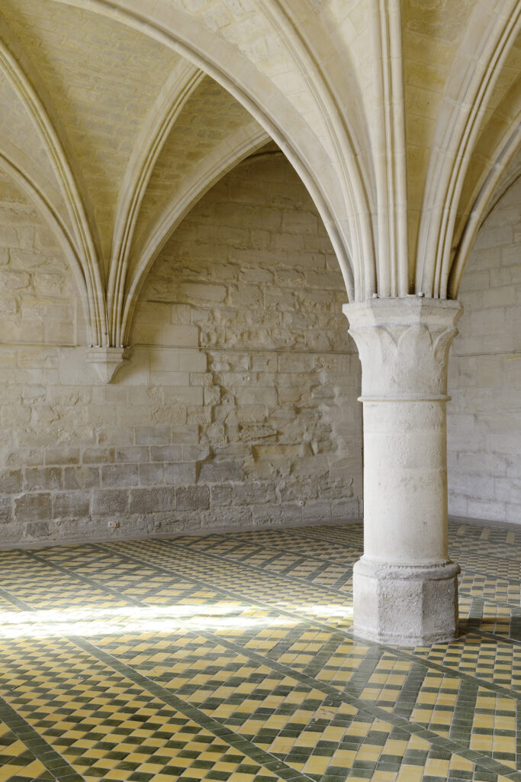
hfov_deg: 30.5
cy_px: 391
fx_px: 955
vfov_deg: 44.5
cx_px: 260
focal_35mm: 44
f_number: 16
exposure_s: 2
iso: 100
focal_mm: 44
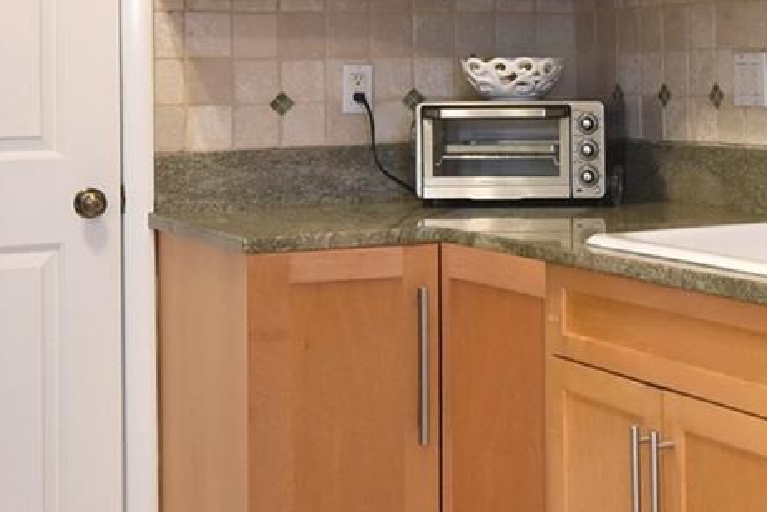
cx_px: 734
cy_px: 140
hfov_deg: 26.4
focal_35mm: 73
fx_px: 1560
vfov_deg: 18.5
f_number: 8
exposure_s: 1/30
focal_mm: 11
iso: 640
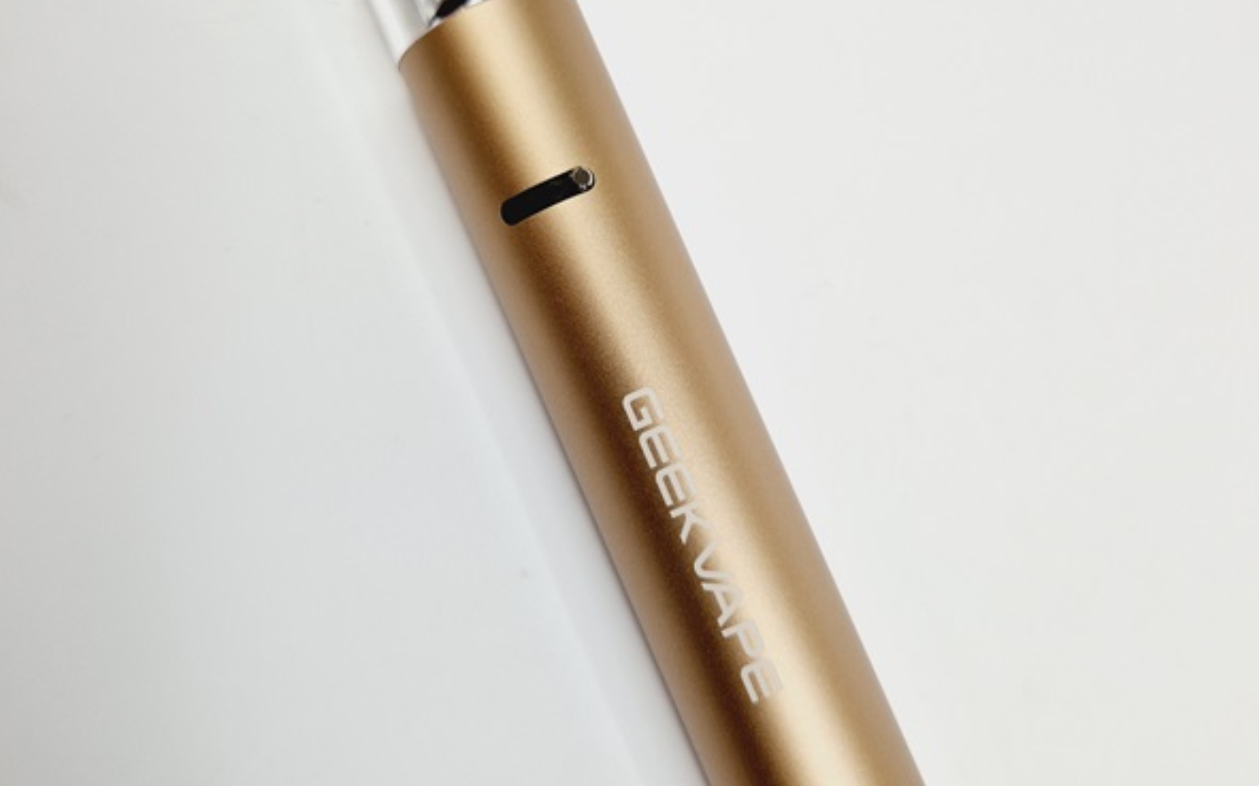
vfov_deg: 38.2
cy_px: 345
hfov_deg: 58.2
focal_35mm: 33
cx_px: 622
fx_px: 1132
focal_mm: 5.4
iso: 50
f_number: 1.8
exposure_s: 1/100
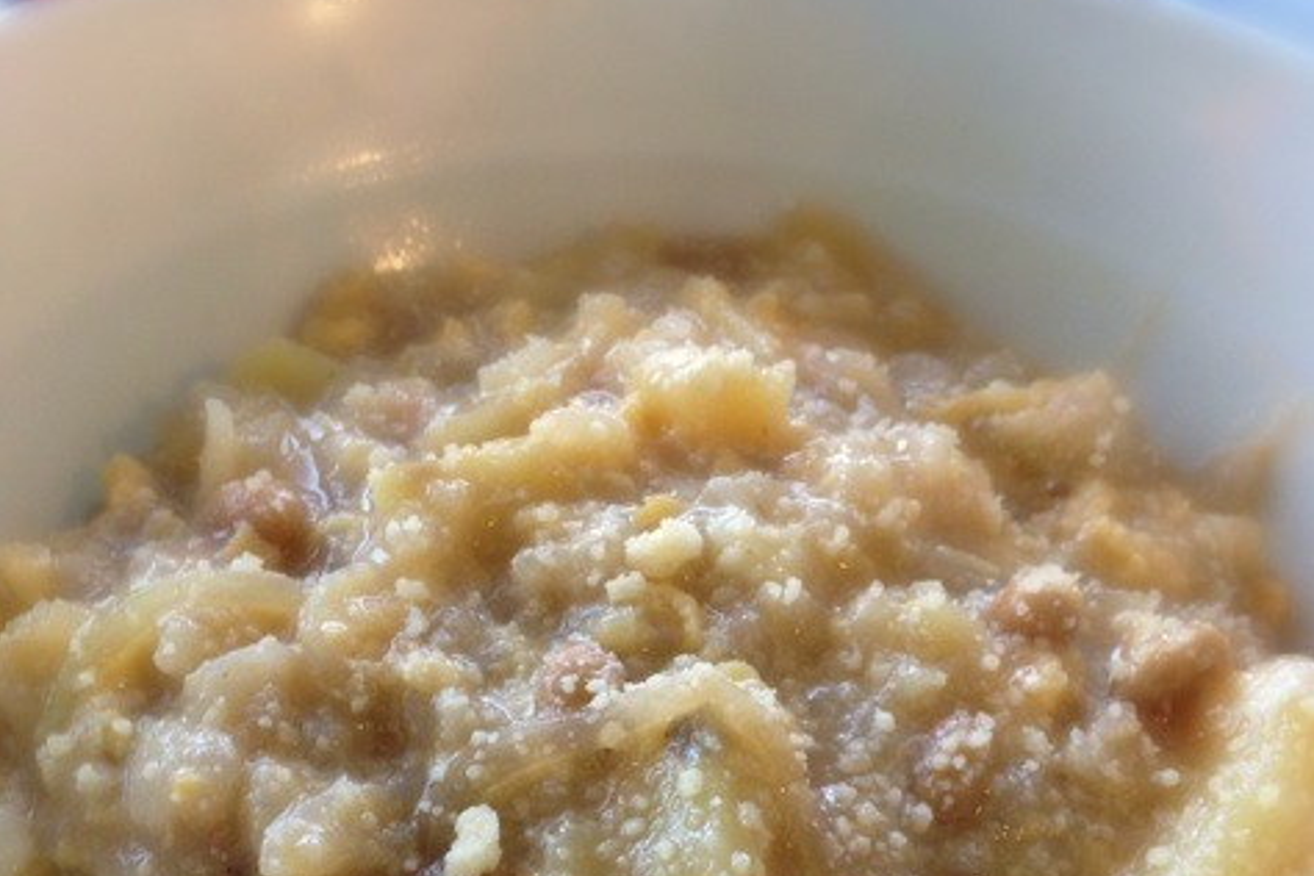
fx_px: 1788
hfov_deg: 40.3
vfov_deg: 26.8
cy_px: 754
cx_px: 657
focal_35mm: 49
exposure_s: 1/20
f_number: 2.4
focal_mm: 4.28
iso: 160
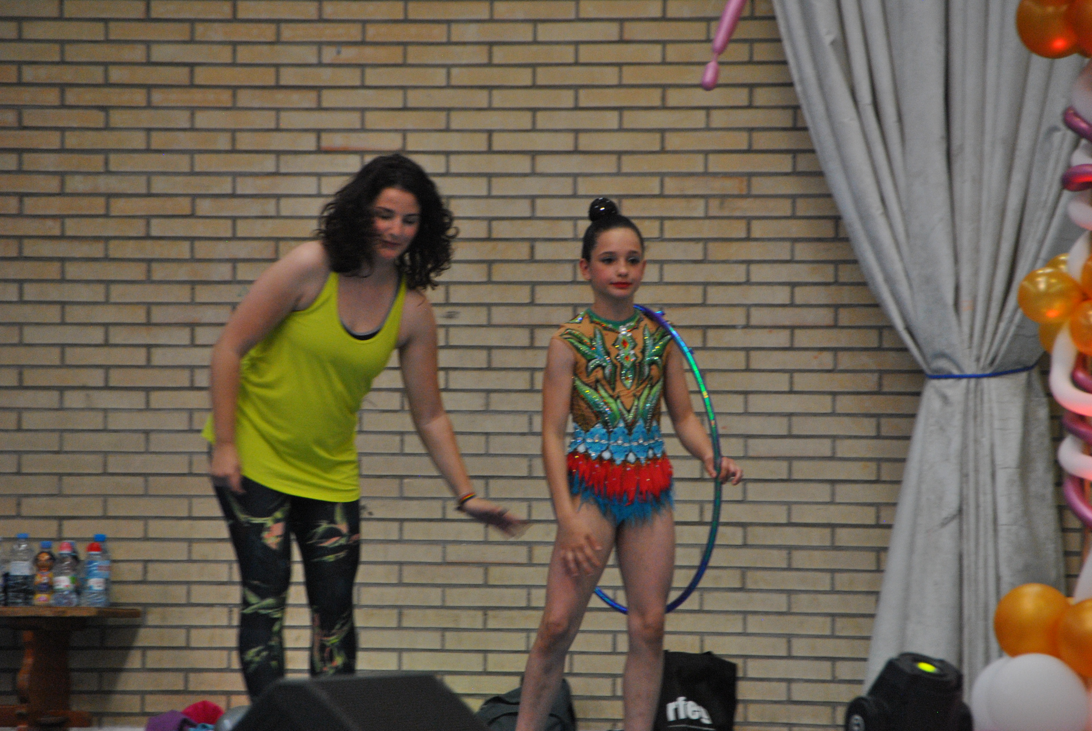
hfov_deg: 6.9
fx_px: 9111
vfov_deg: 4.6
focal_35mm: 300
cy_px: 366
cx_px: 546
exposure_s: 1/160
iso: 800
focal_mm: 200
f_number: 6.3
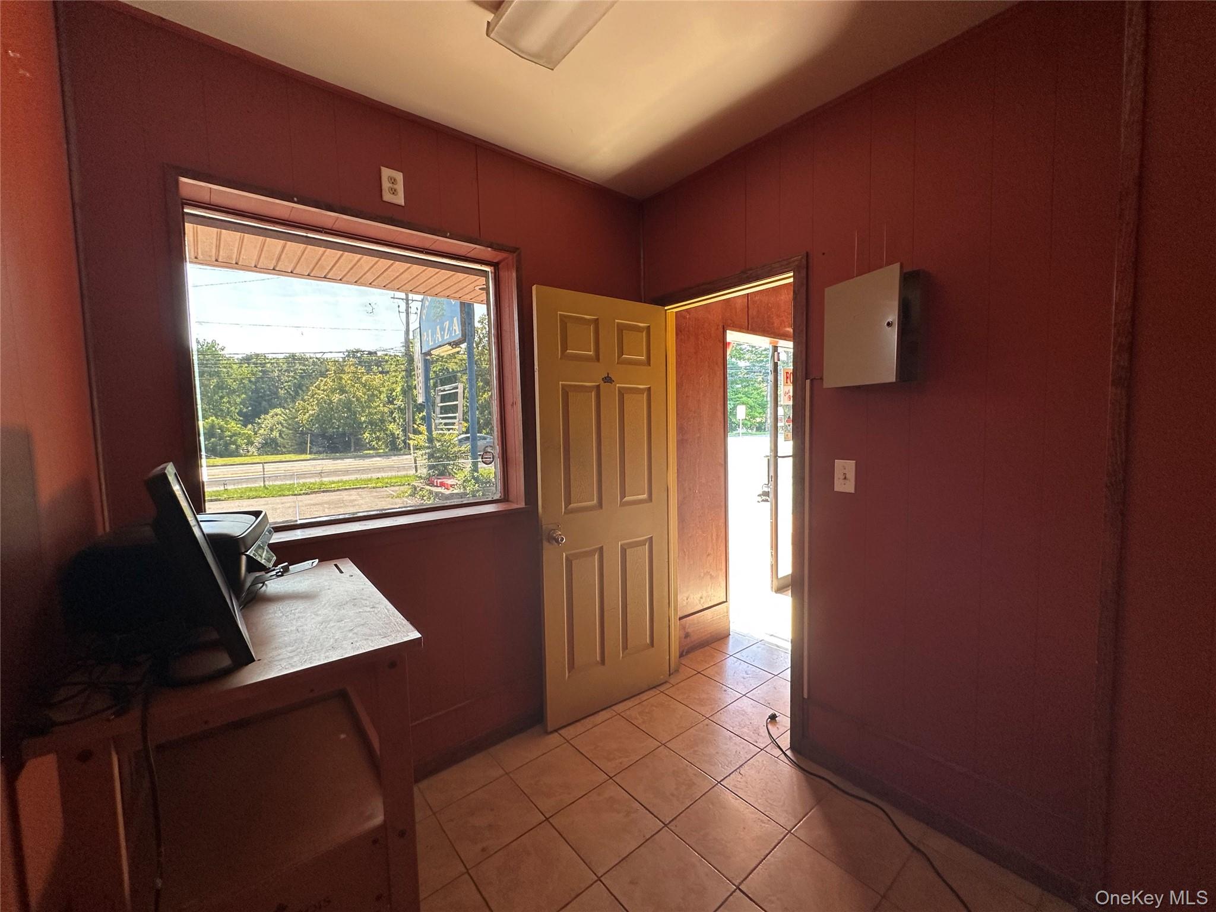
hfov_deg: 102.1
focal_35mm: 14
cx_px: 608
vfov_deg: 85.7
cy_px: 456
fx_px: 492
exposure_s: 1/99
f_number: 2.2
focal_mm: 2.22
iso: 125
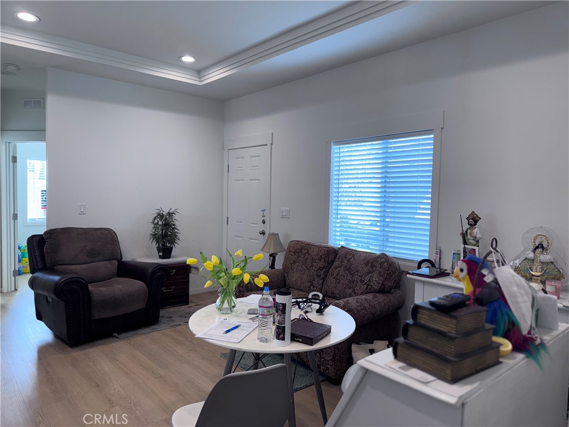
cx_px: 284
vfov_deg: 56.8
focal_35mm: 24
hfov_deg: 71.6
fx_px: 394
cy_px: 214
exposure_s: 1/120
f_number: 1.78
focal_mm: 6.76
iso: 64
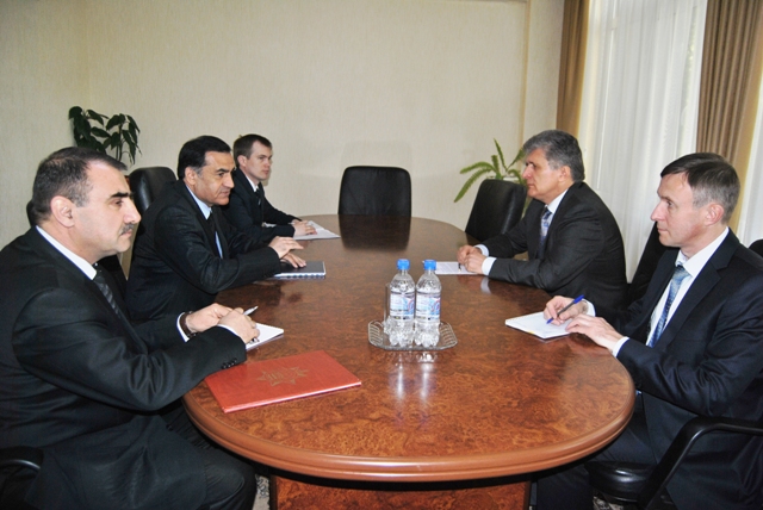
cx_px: 382
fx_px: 573
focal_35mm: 27
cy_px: 255
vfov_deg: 48.0
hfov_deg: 67.3
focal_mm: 18
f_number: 3.5
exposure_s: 1/60
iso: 200
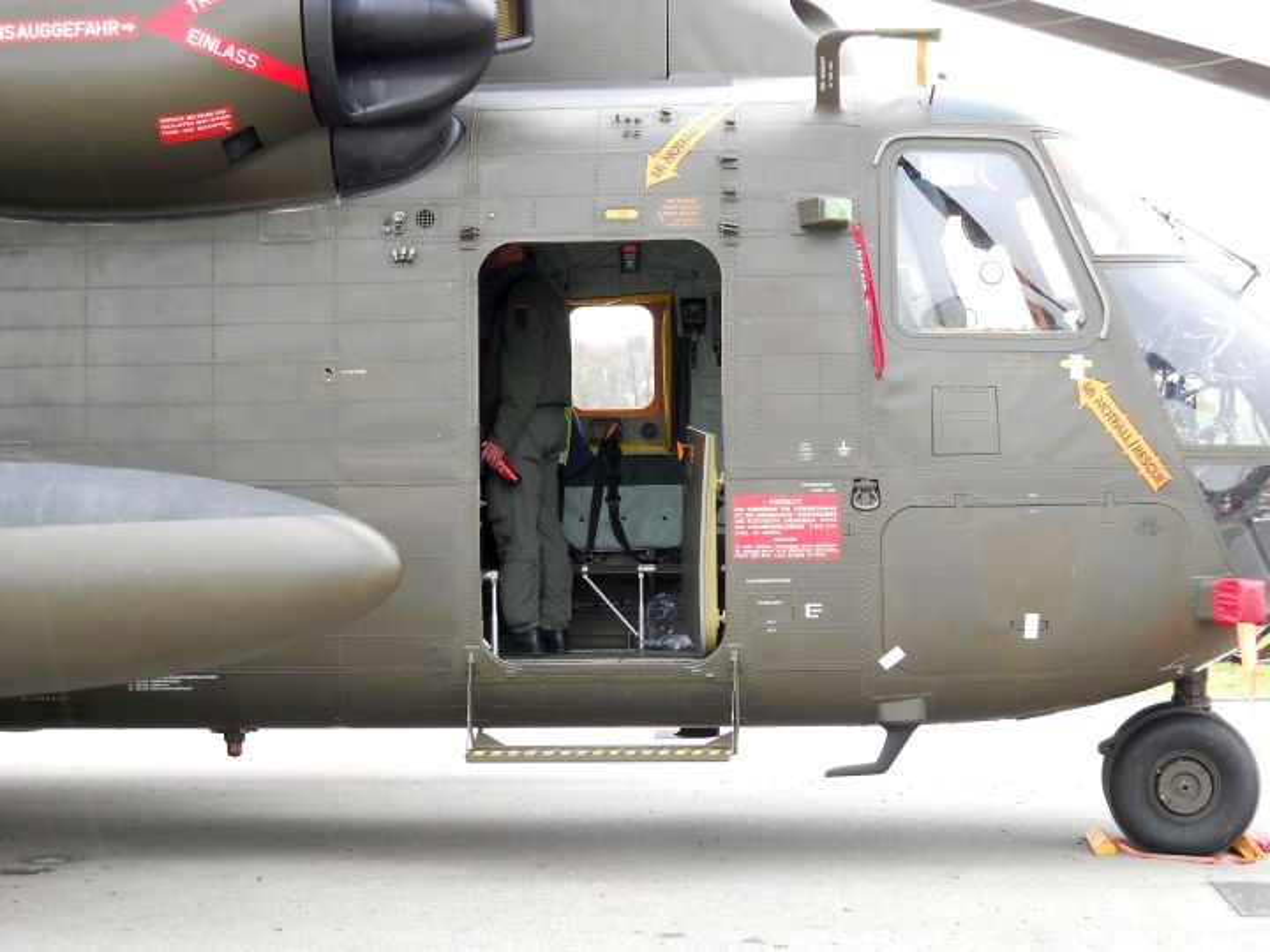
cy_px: 476
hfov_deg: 25.3
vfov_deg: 19.1
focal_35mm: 77
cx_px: 635
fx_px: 2825
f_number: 4.4
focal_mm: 12.71
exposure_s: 1/30
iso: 100
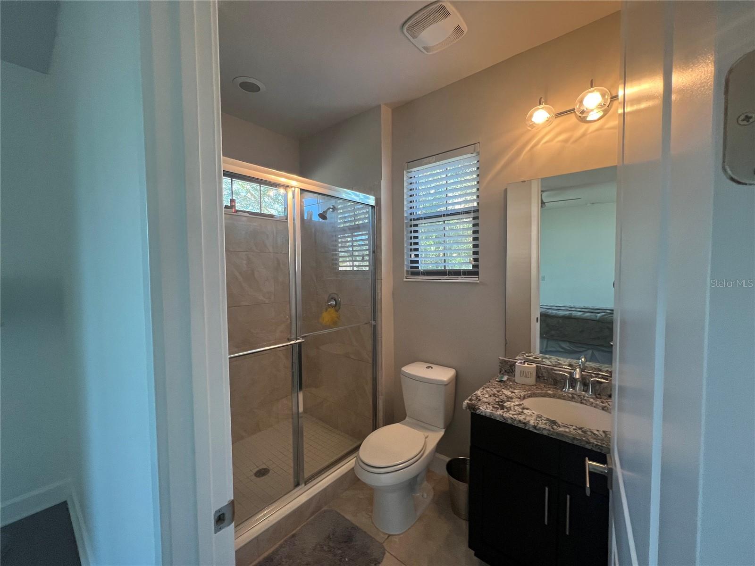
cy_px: 283
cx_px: 378
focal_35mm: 13
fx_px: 284
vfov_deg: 89.9
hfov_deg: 106.2
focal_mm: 1.57
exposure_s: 1/120
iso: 200
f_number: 1.8
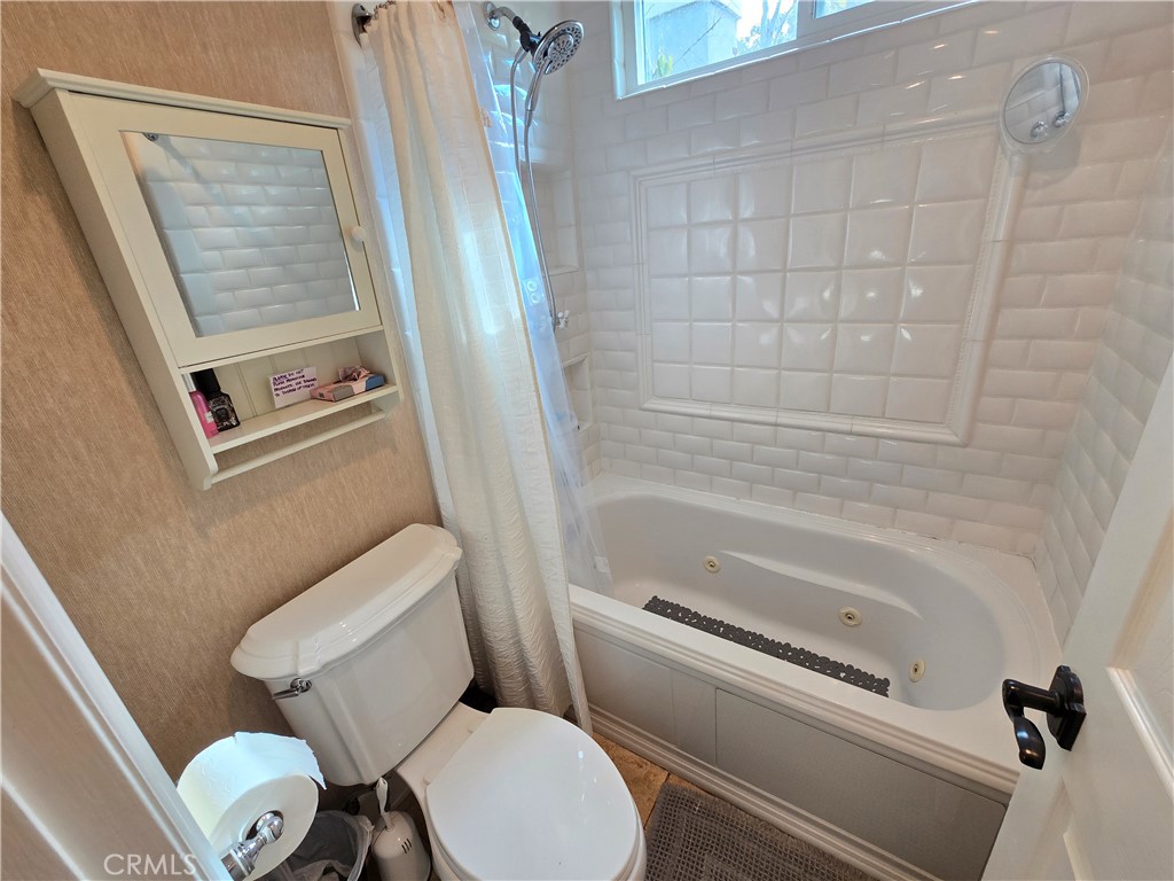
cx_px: 587
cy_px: 440
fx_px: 441
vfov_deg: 89.9
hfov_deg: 106.2
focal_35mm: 13
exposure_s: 1/60
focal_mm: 2.2
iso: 80
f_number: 2.2
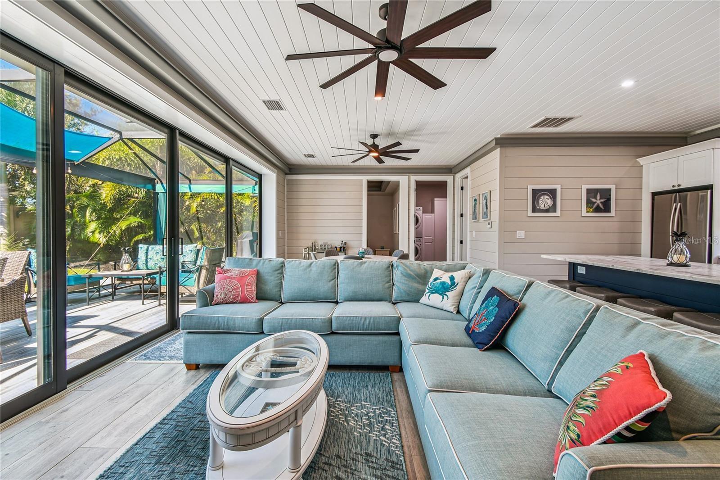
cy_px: 240
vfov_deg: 77.3
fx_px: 300
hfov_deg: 100.4
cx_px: 360
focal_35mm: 15
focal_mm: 10
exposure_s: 1/10
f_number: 7.1
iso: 100
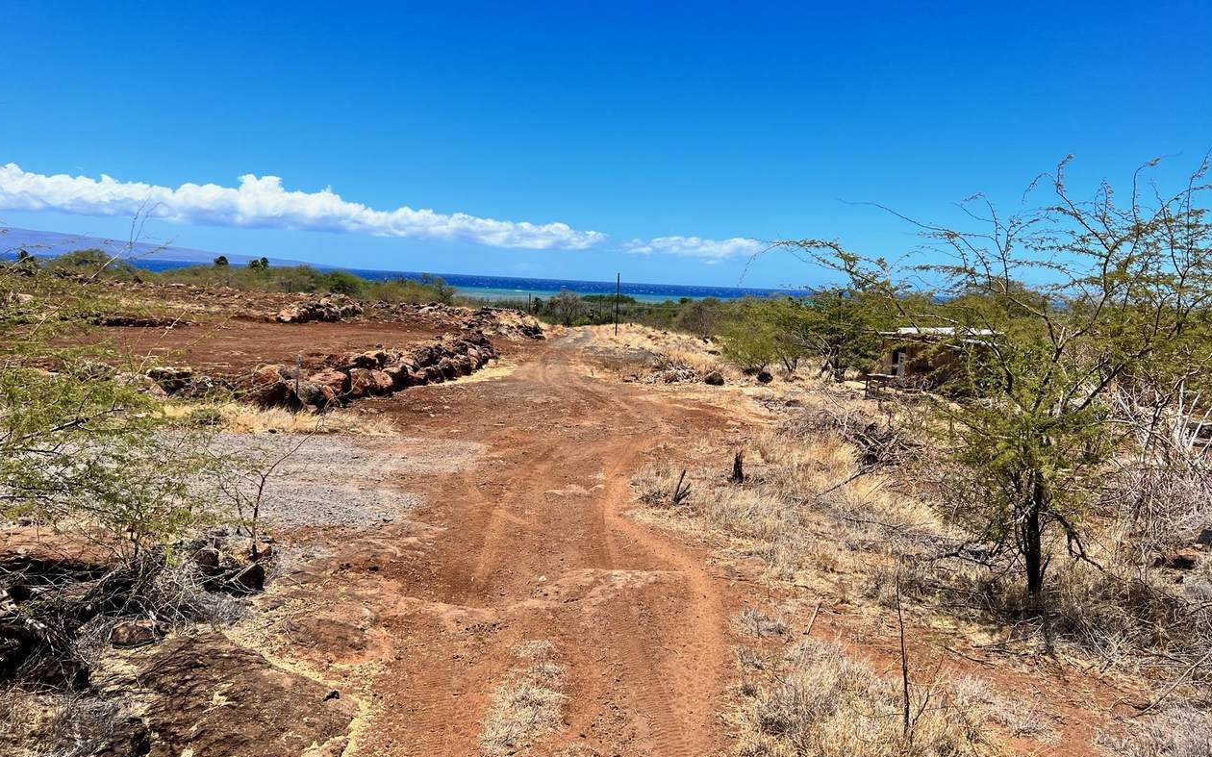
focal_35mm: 28
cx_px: 607
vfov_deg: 44.5
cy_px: 369
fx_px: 925
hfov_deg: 66.5
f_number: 1.5
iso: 50
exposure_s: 1/4630
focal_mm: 5.7
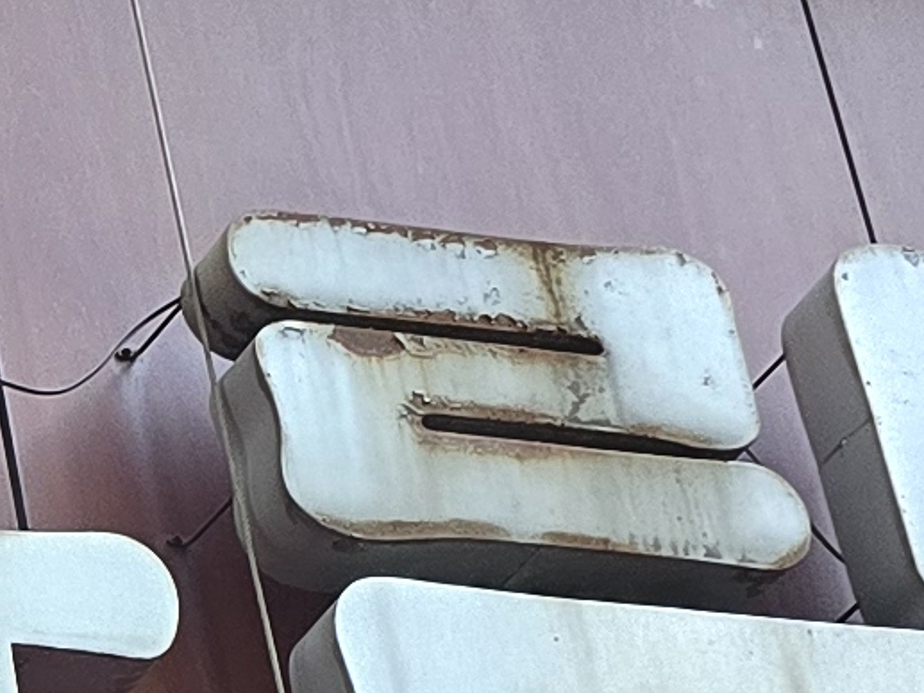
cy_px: 1323
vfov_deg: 8.0
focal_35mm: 178
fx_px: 4752
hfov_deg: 9.4
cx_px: -1587
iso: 200
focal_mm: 6.3
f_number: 1.7
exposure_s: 1/120
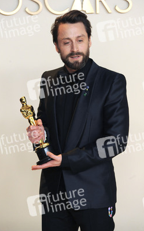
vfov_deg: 10.2
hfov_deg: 6.4
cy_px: 116
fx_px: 1286
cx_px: 74
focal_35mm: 205
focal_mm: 200
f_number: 5.6
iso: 2000
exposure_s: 1/160
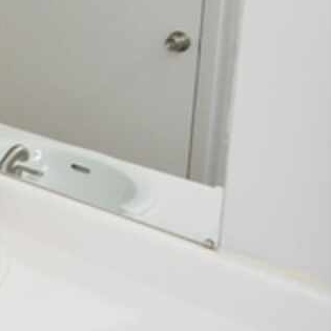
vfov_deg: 25.8
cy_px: -27
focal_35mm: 62
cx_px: -337
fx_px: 671
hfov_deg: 18.2
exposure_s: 1/125
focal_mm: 12
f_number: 5.6
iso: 220
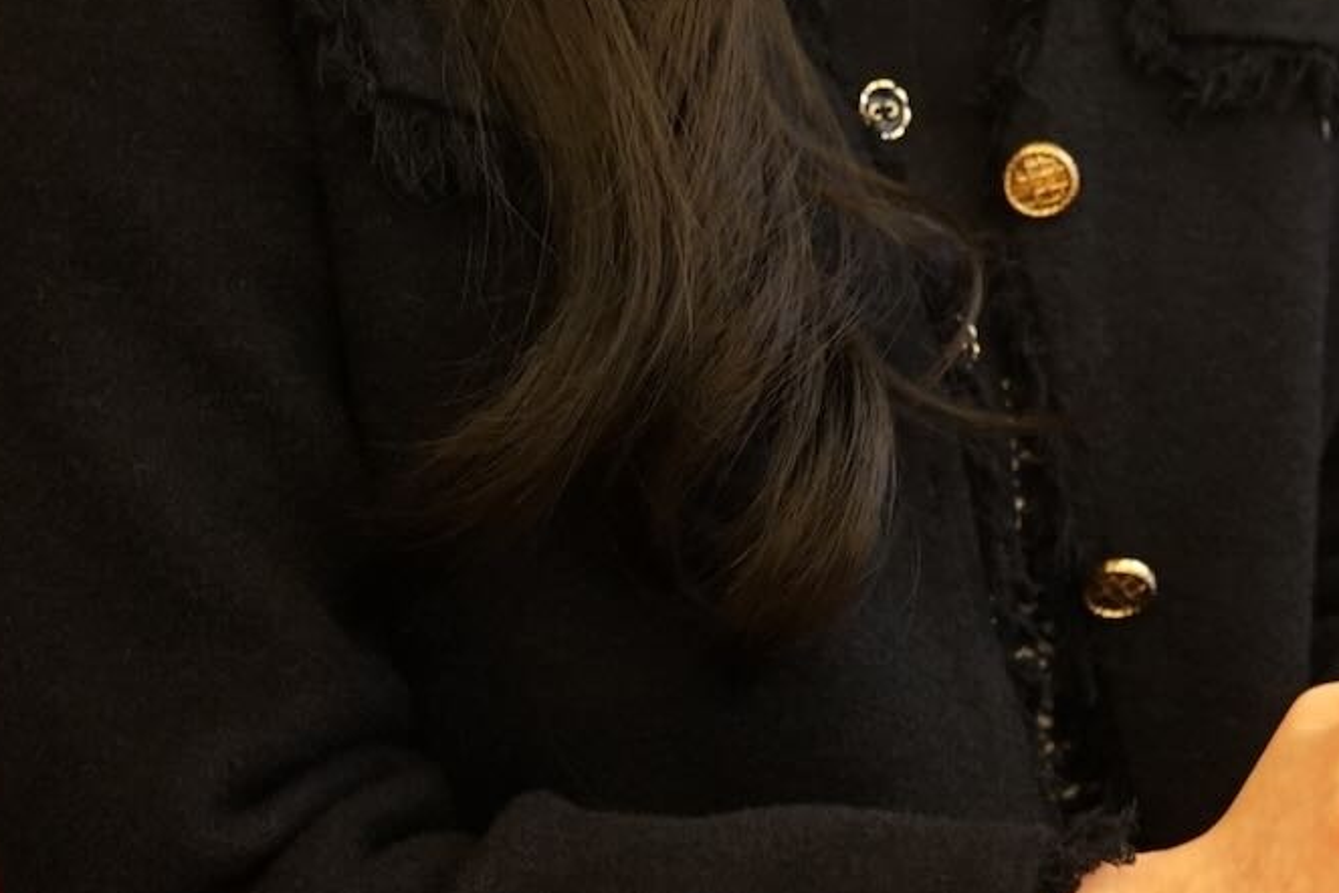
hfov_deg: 10.6
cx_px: 1038
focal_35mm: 193
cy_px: -650
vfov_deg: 7.0
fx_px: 7178
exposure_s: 1/125
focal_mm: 50
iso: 1000
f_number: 3.2
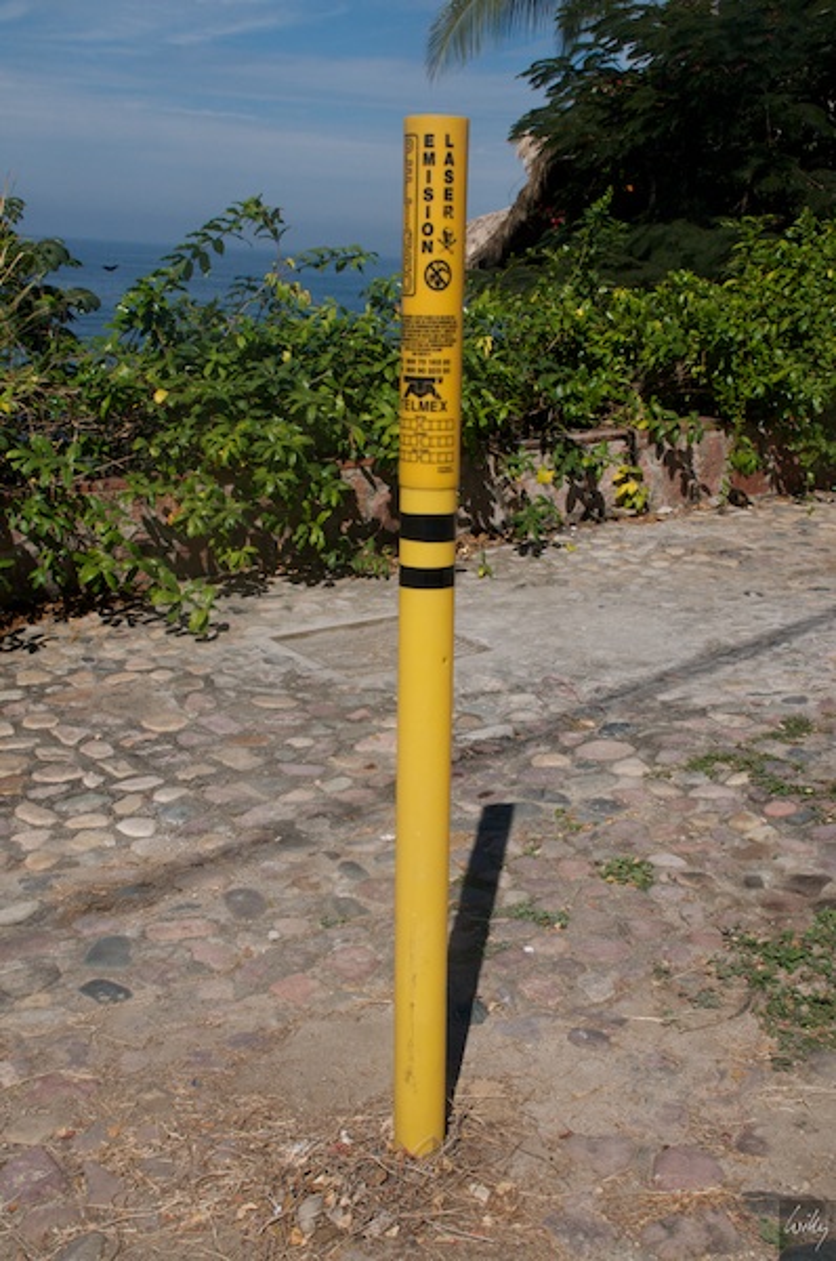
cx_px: 418
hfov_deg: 31.8
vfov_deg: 46.5
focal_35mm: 42
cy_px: 630
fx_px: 1468
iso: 500
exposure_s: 1/800
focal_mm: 28
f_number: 14
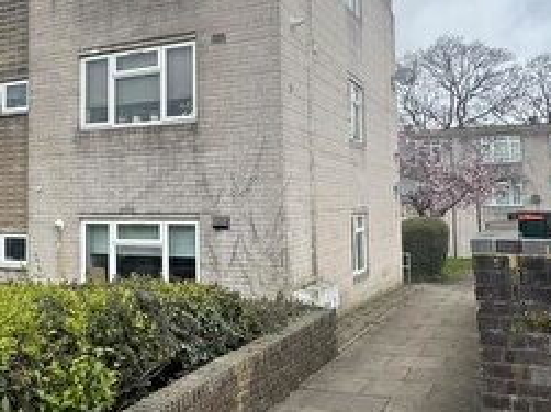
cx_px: 191
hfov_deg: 47.2
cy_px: 165
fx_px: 620
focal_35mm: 39
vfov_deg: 36.7
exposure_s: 1/804
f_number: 2.2
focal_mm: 2.22
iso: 50
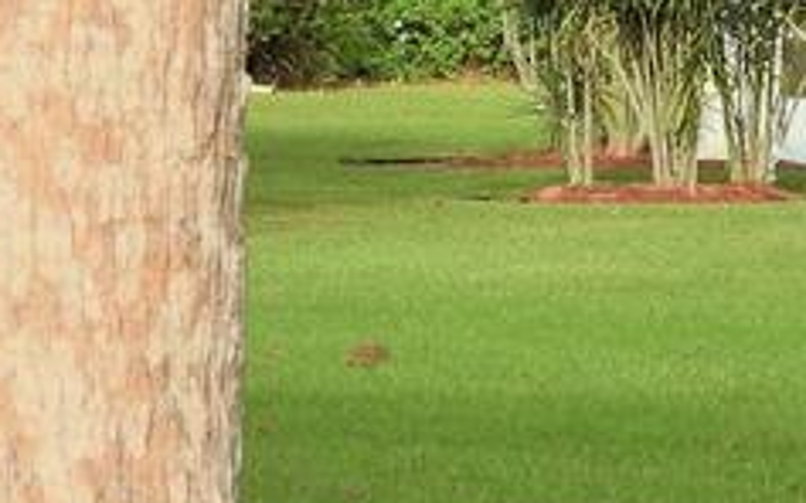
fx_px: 8543
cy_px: 160
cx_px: 1595
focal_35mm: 389
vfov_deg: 3.4
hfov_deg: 5.3
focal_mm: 15.2
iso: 100
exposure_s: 1/200
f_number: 4.5
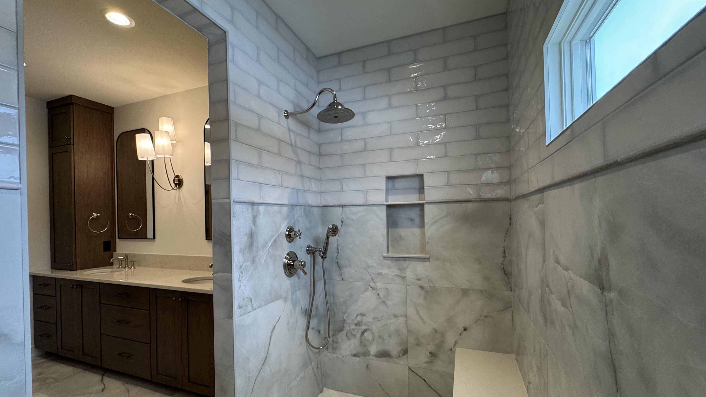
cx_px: 348
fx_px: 300
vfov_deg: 66.9
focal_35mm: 16
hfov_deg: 99.4
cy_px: 218
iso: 125
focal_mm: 2.22
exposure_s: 1/120
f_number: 2.2
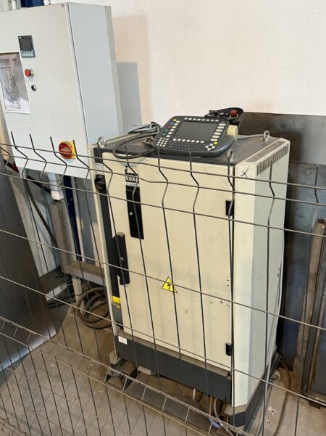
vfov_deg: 67.3
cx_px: 163
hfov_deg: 53.0
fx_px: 327
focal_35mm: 26
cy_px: 218
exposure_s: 1/50
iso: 125
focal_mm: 5.1
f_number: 1.6
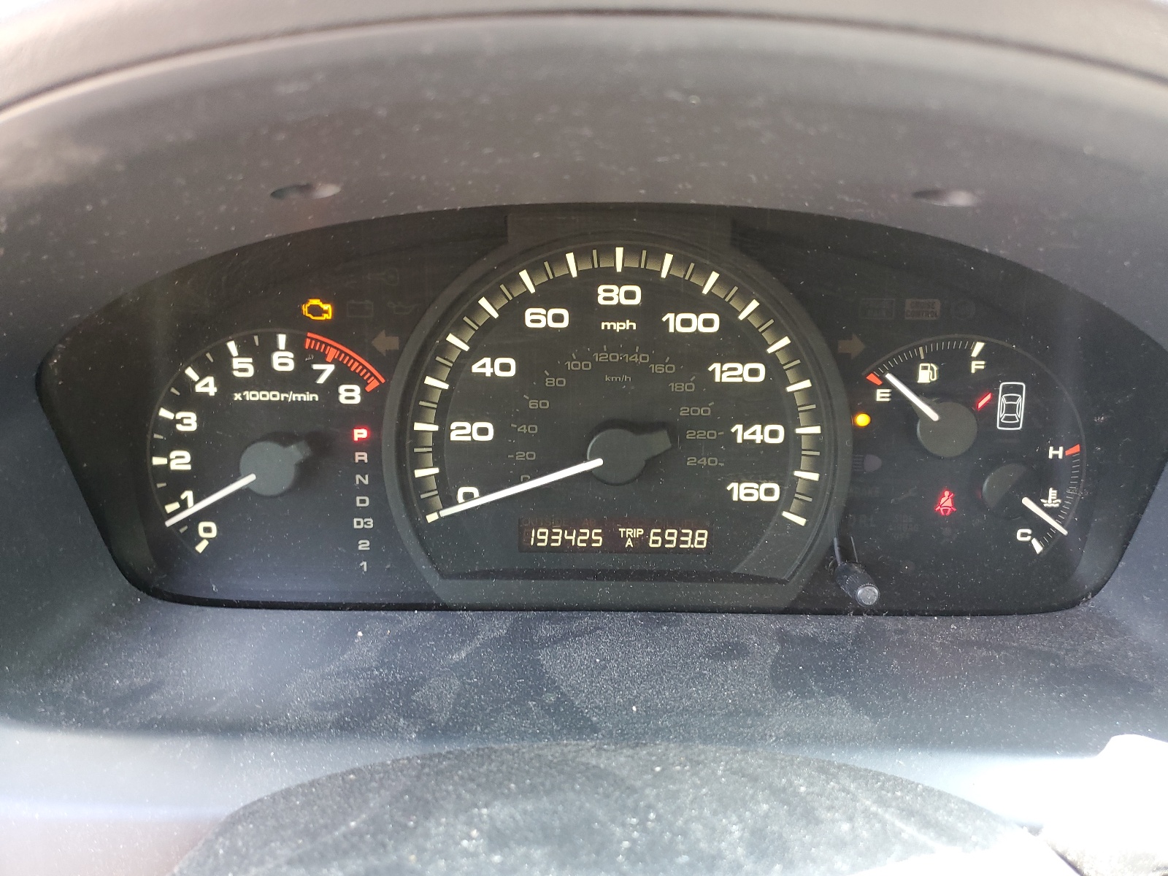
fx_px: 877
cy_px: 438
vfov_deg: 53.1
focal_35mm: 26
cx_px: 584
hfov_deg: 67.3
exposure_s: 1/60.2
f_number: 1.5
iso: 120
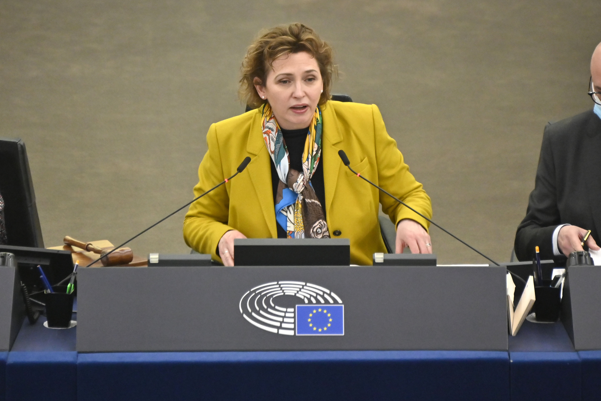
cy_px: 200
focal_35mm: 500
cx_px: 300
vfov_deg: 2.8
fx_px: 8347
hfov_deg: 4.1
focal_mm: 500
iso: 3200
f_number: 6.3
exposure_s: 1/320
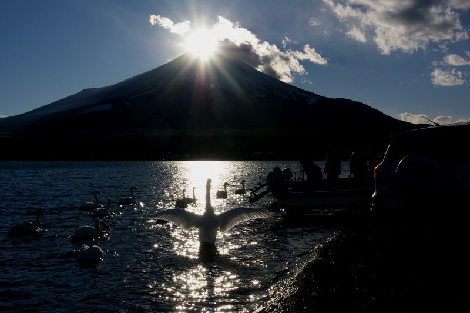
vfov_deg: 34.2
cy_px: 156
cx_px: 235
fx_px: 509
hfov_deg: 49.6
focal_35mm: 39
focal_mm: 26
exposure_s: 1/1250
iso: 200
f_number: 11
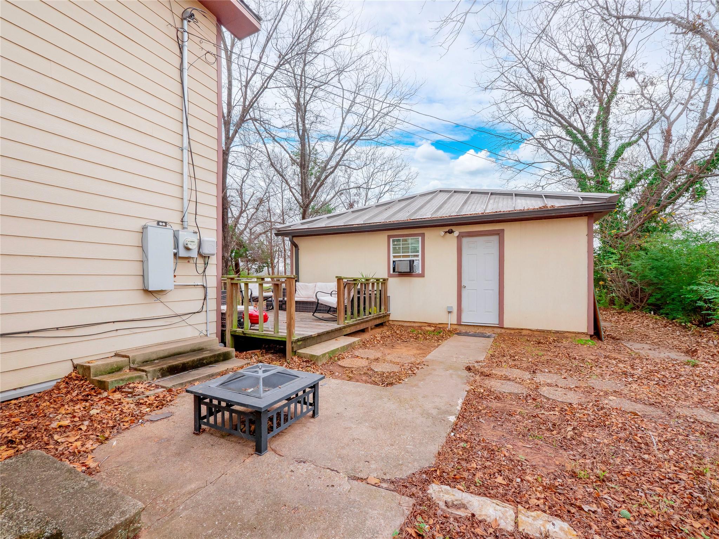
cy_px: 270
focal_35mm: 14
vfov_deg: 85.7
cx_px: 360
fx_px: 291
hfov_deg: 102.1
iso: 320
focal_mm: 7
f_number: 8
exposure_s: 1/100
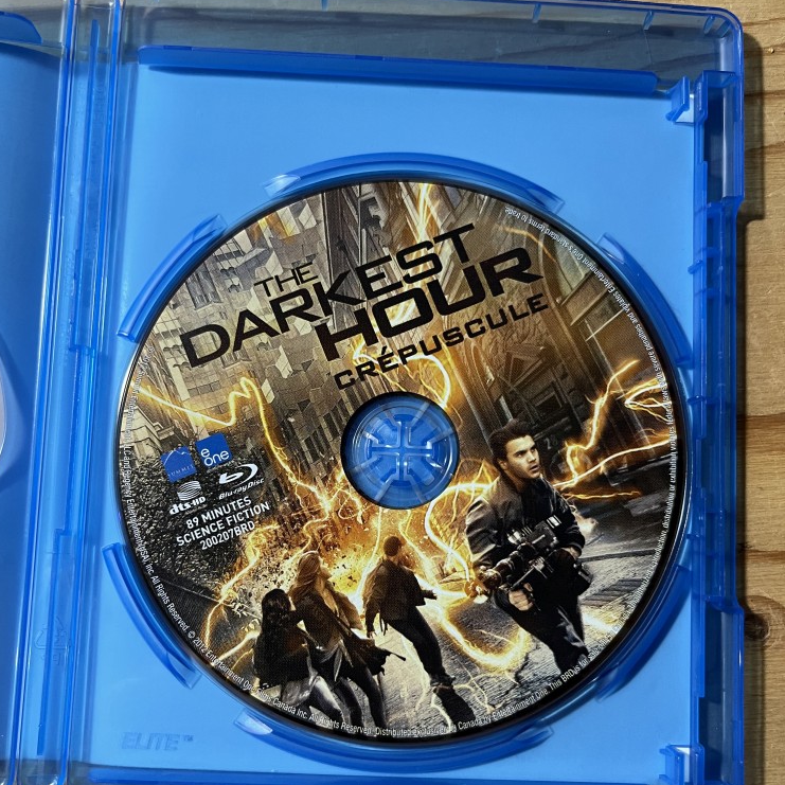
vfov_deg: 52.4
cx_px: 389
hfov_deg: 52.5
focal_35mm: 31
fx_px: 795
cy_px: 448
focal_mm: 5.1
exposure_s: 1/60
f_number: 1.6
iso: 160
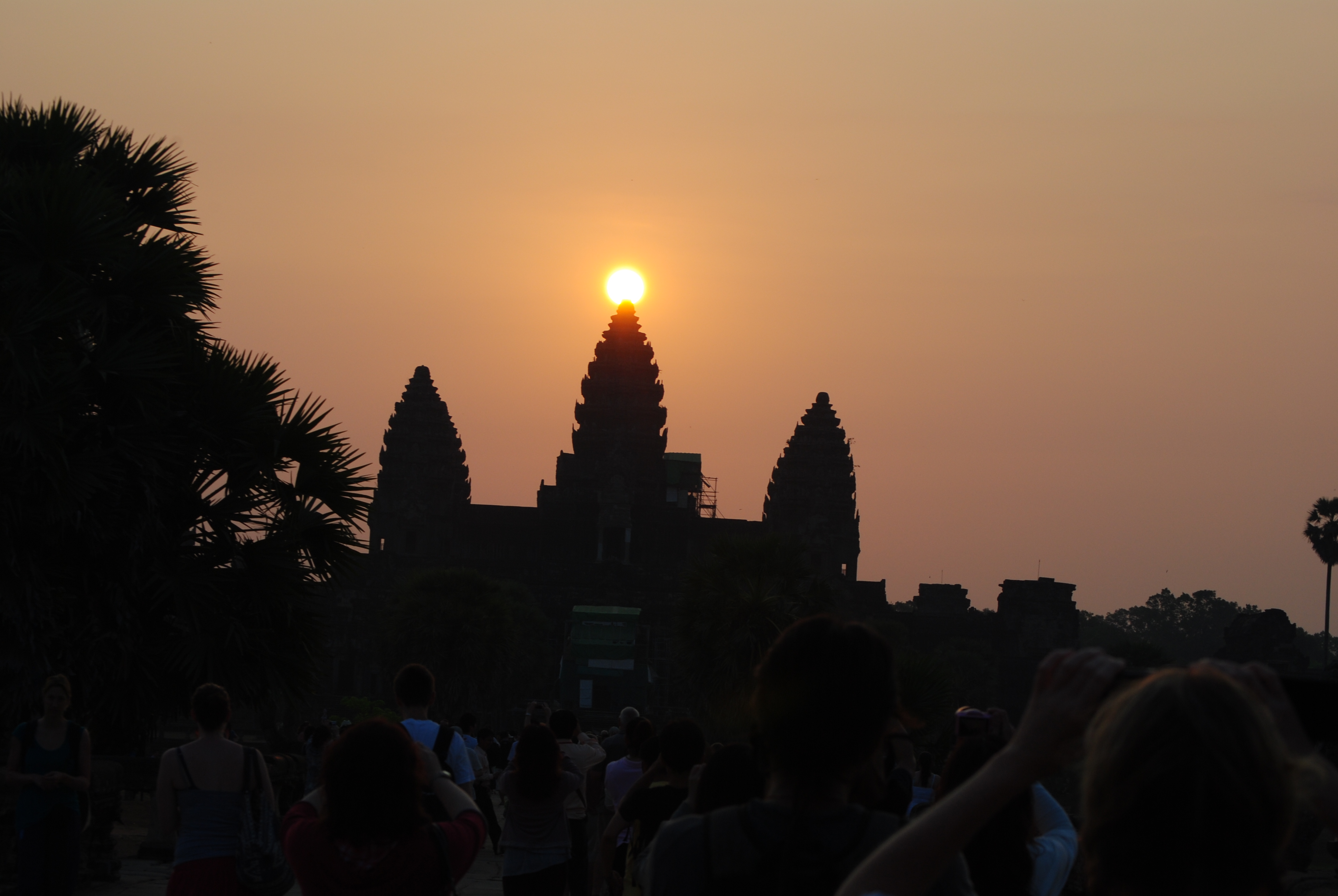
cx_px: 669
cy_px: 448
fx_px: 3628
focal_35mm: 98
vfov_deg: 14.1
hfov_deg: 20.9
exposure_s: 1/250
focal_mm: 65
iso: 110
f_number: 10
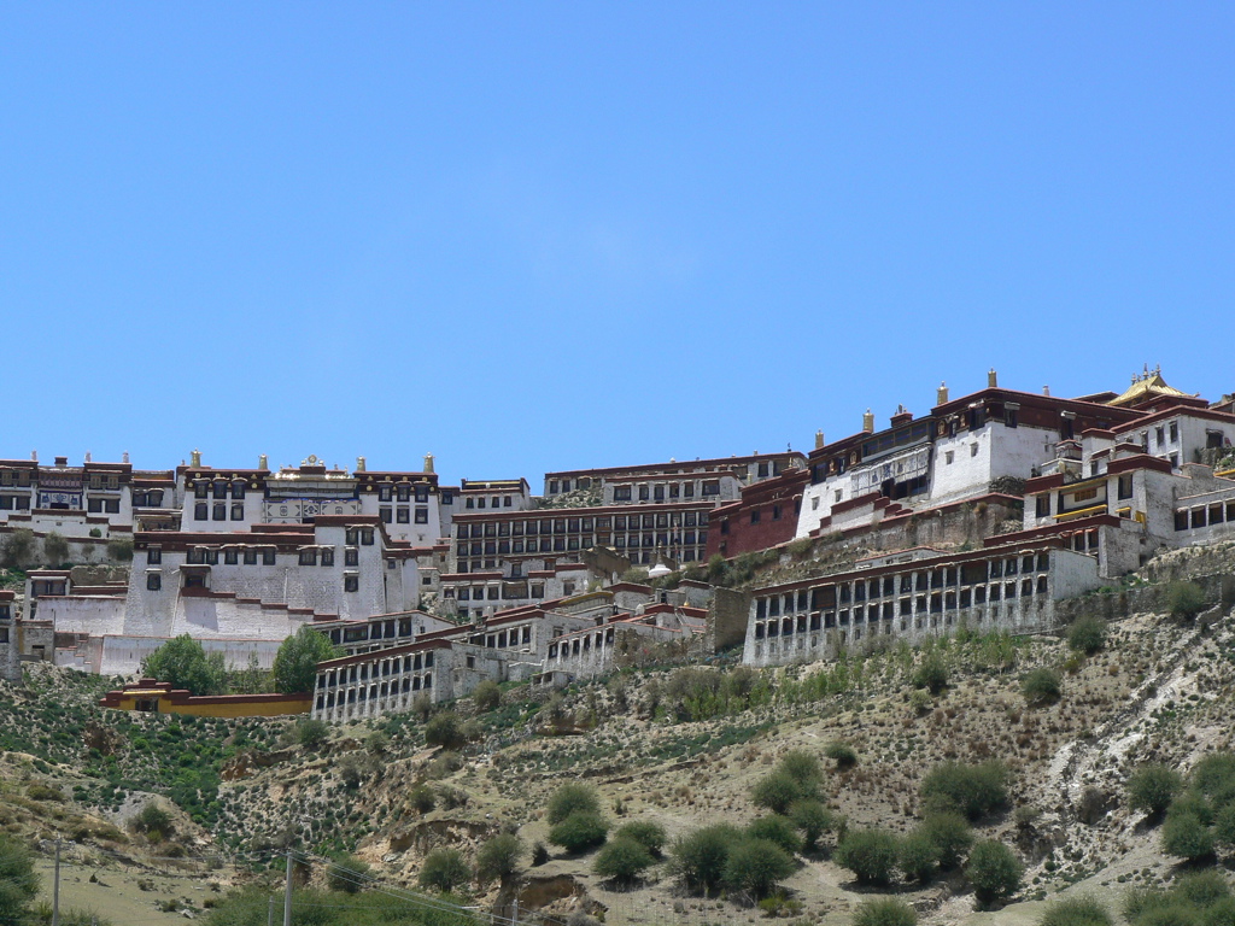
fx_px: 5245
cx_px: 618
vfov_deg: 10.1
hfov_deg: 13.4
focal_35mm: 147
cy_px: 463
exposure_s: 1/400
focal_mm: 24.6
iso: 80
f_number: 6.3
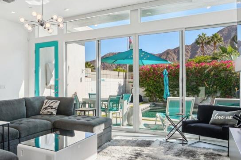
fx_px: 214
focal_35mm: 32
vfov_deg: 41.1
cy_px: 81
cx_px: 64
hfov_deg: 56.2
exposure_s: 1/80
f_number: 8
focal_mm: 17
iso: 100
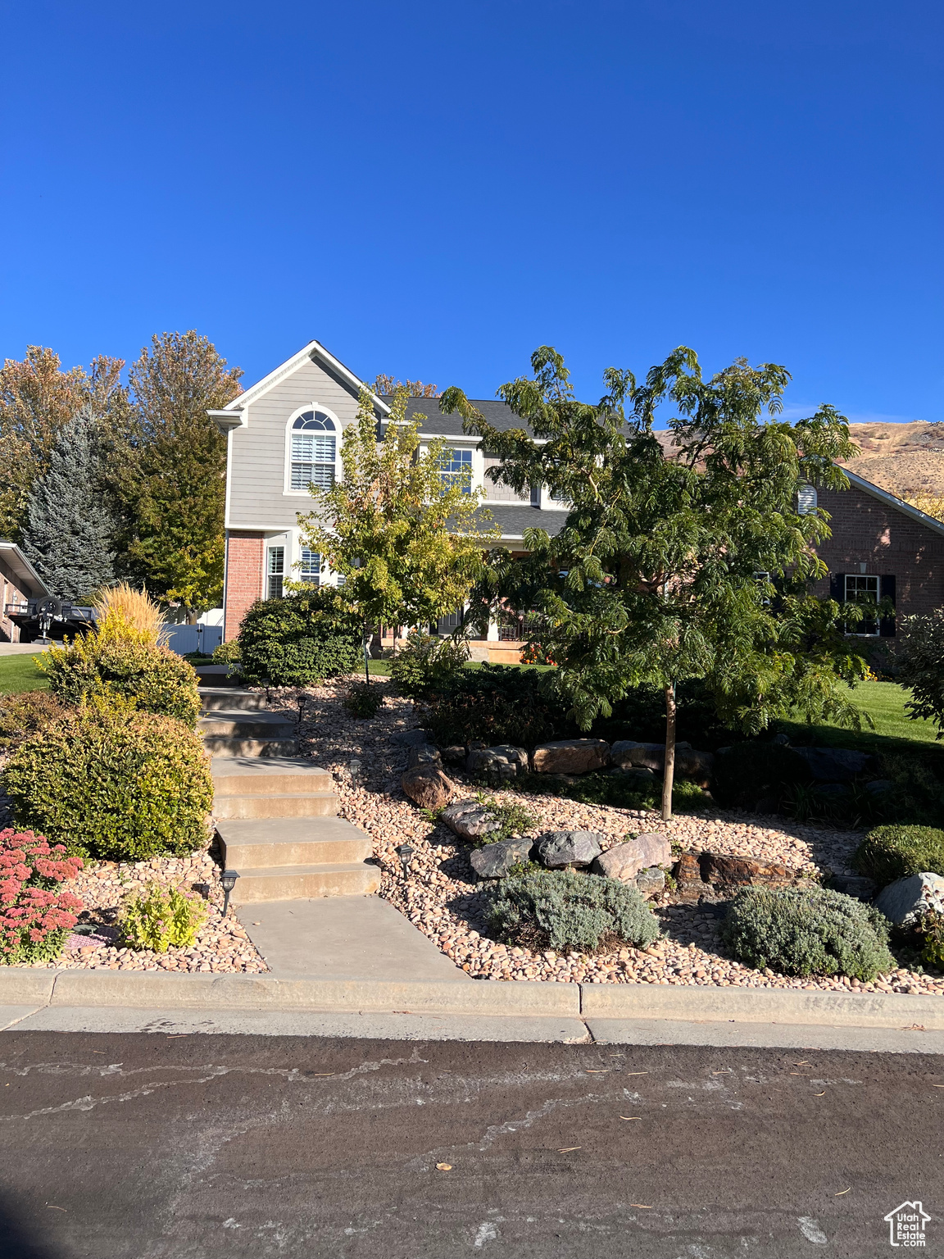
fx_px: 945
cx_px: 472
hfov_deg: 53.1
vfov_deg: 67.3
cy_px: 630
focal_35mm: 26
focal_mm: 5.7
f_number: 1.5
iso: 50
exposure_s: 1/3077
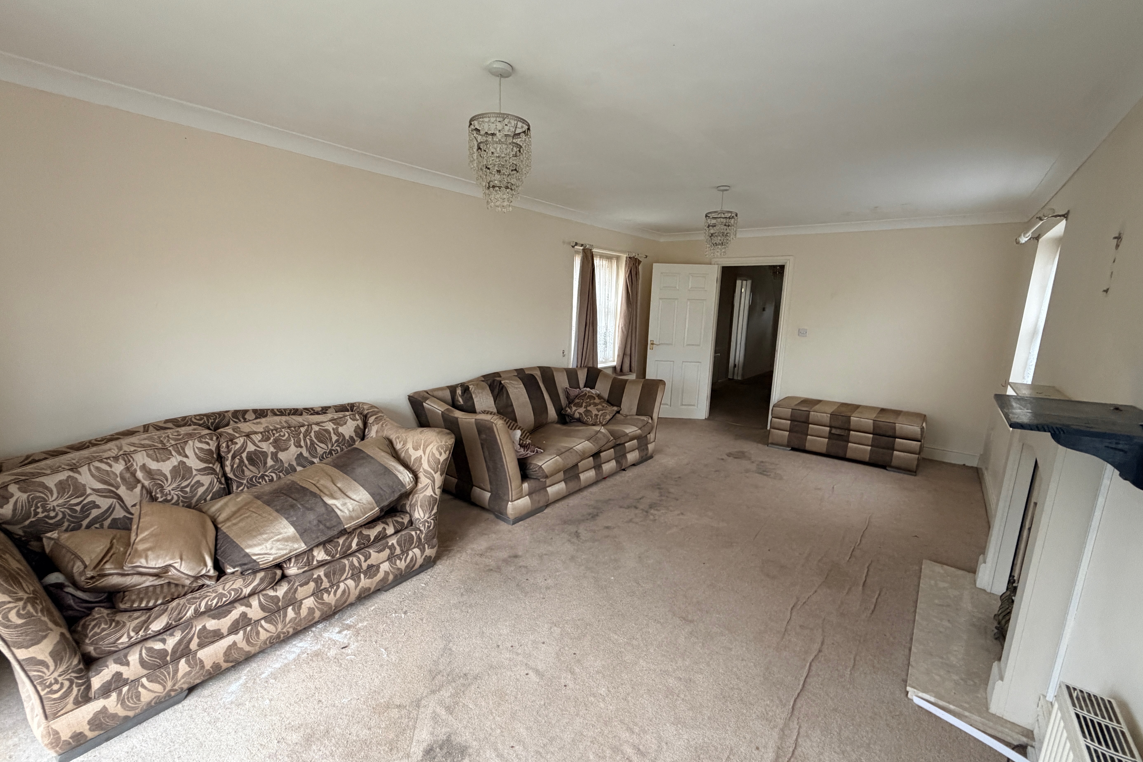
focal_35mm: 15
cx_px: 579
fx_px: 476
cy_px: 392
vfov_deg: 77.3
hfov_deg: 100.4
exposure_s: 1/101
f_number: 2.2
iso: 320
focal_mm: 2.22
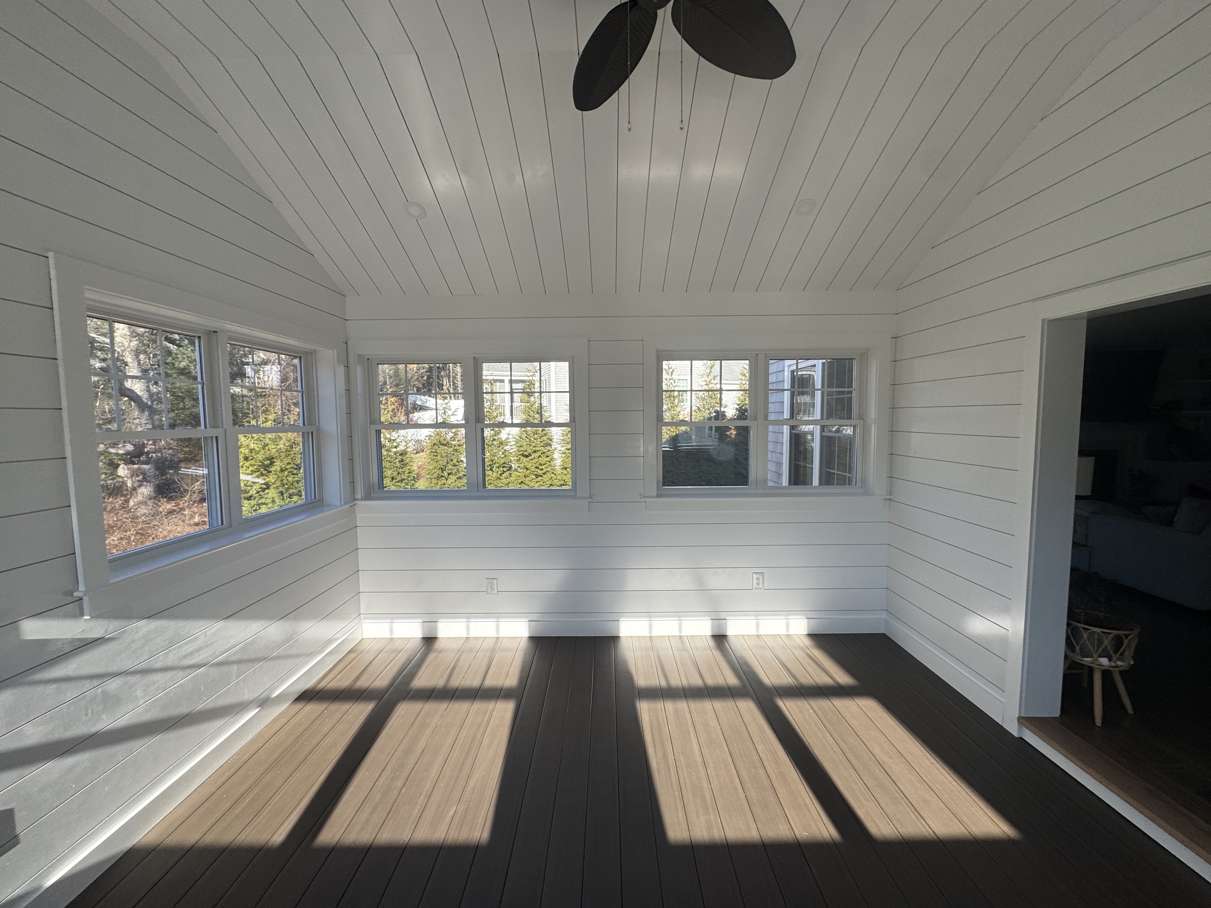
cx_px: 606
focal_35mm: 14
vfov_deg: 85.7
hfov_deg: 102.1
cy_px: 454
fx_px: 490
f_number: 2.2
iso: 40
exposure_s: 1/425
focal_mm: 2.22
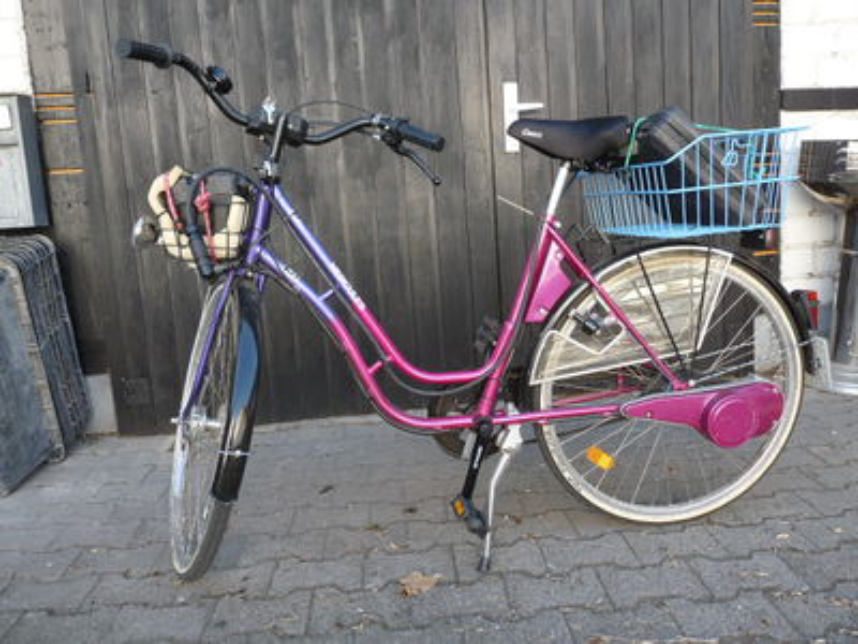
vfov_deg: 51.4
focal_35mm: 27
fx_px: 669
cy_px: 322
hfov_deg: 65.3
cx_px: 429
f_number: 2.8
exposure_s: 1/100
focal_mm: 4.8
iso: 100
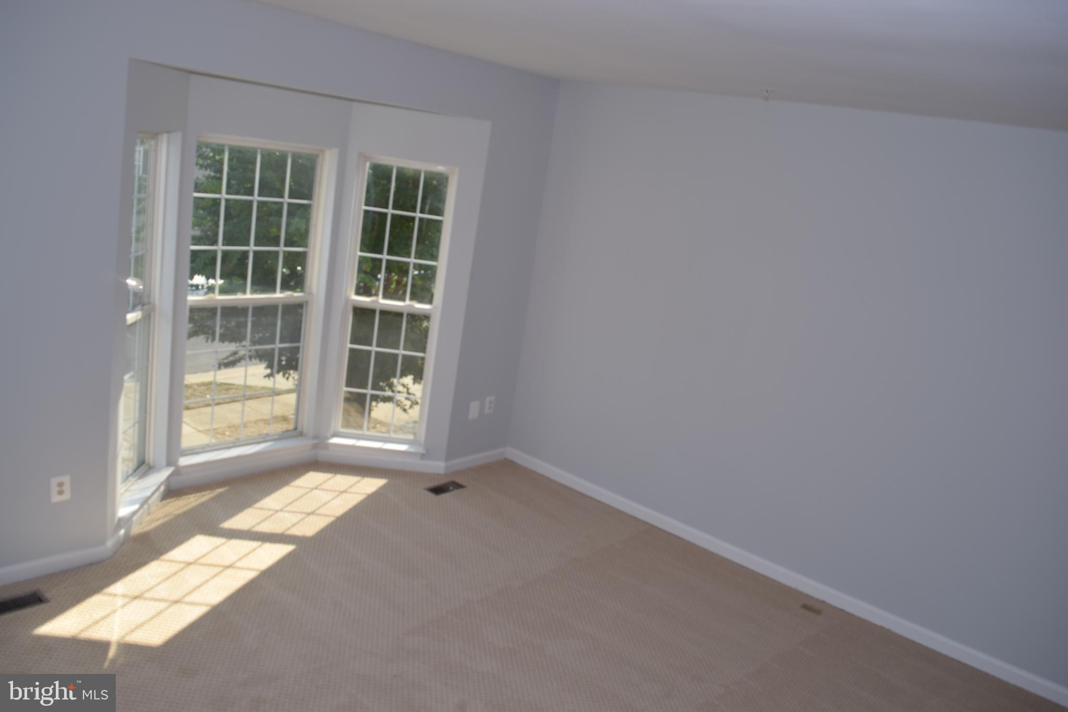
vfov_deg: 47.9
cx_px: 534
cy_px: 356
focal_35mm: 27
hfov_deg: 67.4
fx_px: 801
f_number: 6.3
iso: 100
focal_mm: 18
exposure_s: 1/160
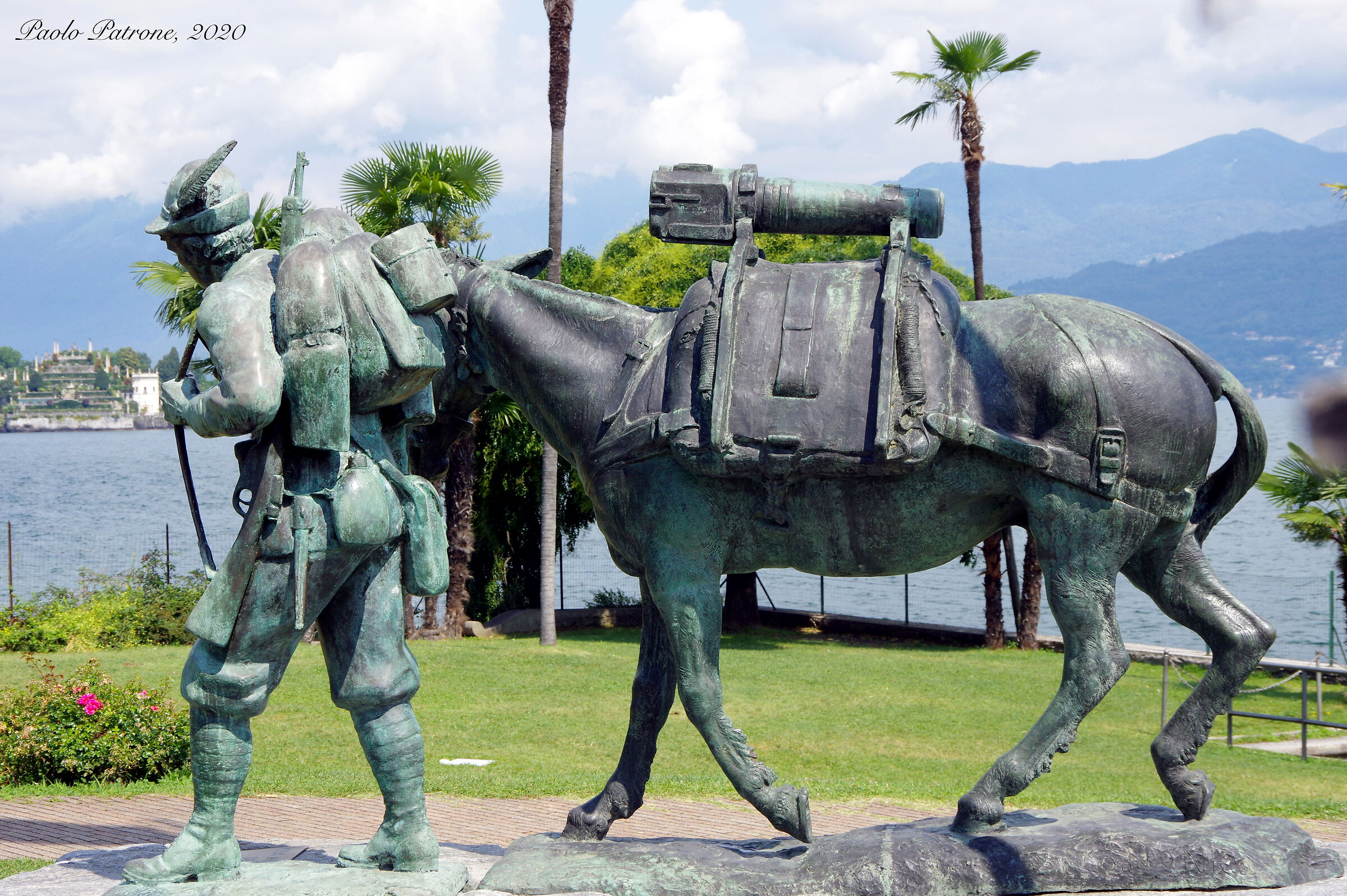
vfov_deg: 22.6
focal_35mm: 60
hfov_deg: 33.4
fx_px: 2243
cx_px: 674
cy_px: 448
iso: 400
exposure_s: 1/320
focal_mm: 40
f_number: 11
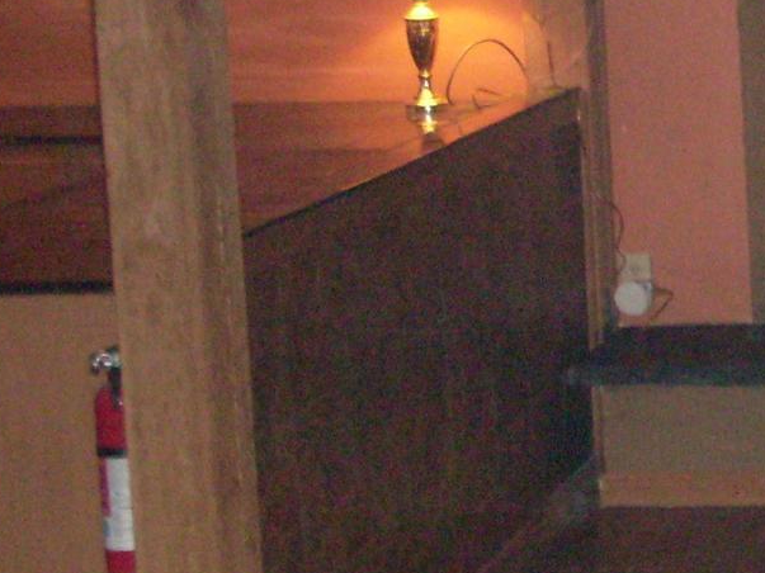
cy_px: 288
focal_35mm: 129
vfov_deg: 11.5
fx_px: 2850
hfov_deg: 14.2
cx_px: 1199
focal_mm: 6.3
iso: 240
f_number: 2.8
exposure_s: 1/45
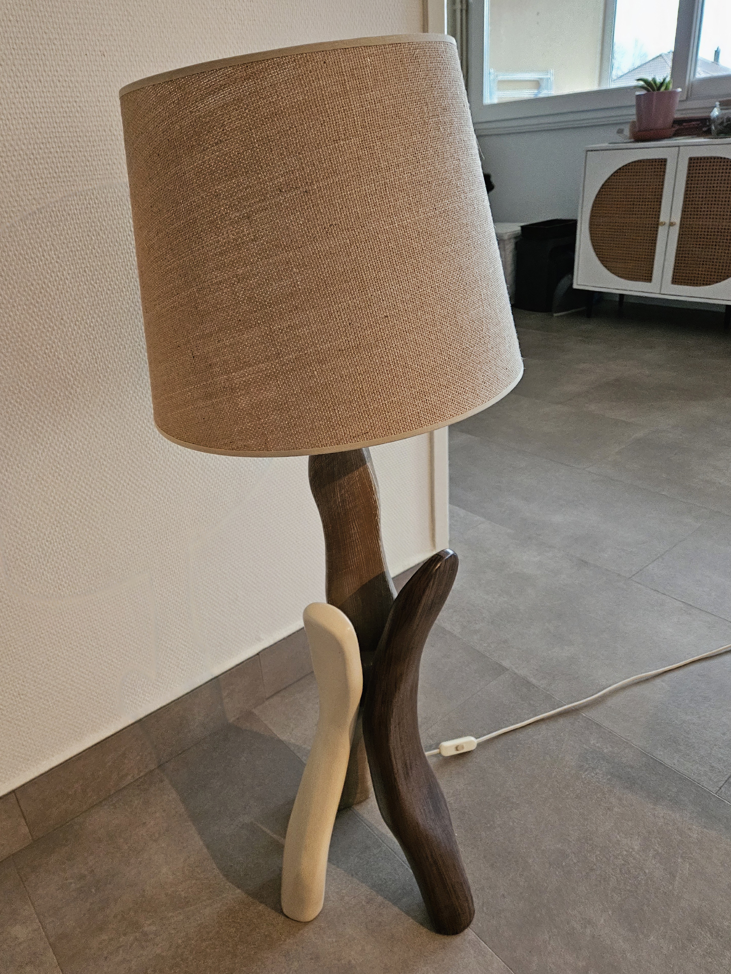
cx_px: 358
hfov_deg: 56.8
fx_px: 676
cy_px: 476
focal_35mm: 24
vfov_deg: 71.6
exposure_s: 1/50
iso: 800
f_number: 1.8
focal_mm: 5.4
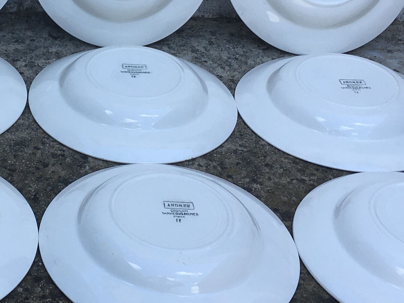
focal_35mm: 79
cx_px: 28
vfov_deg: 18.4
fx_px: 922
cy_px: 45
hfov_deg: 23.9
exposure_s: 1/411
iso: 25
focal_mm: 4.15
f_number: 2.2
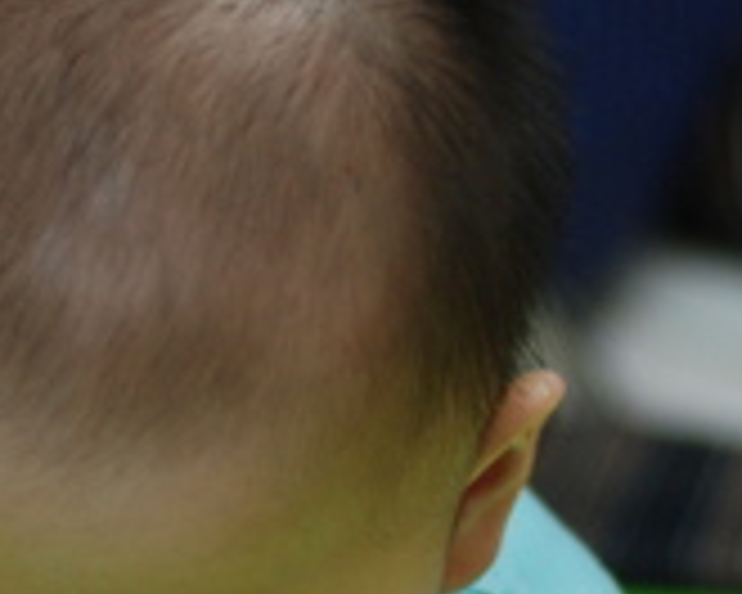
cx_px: -18
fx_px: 5644
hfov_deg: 7.5
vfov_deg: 6.0
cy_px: 637
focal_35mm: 257
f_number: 1.4
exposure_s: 1/80
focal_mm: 50
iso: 400
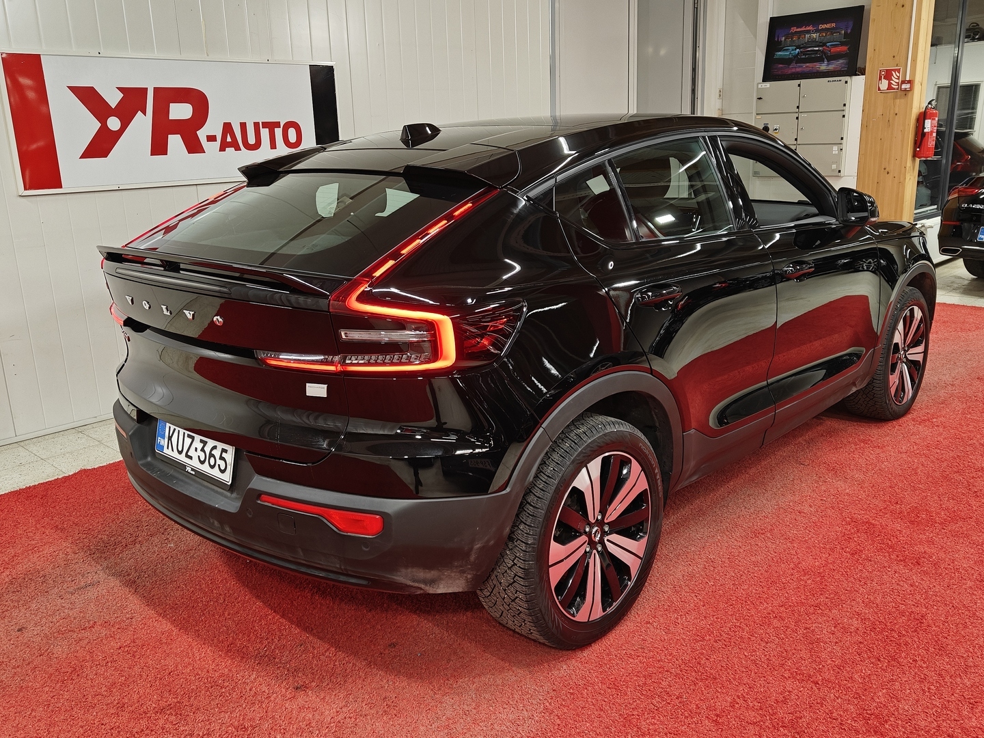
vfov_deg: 45.4
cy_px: 369
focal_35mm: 31
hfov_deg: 58.4
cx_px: 492
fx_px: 881
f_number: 1.8
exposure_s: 1/50
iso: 100
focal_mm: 5.59
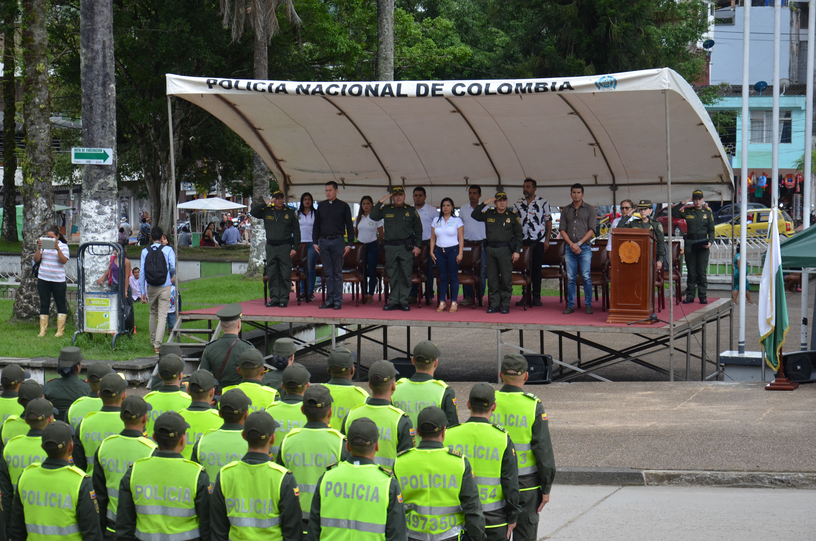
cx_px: 408
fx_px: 1968
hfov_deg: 23.4
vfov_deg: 15.6
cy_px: 270
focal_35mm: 87
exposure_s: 1/125
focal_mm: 58
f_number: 5.6
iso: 200
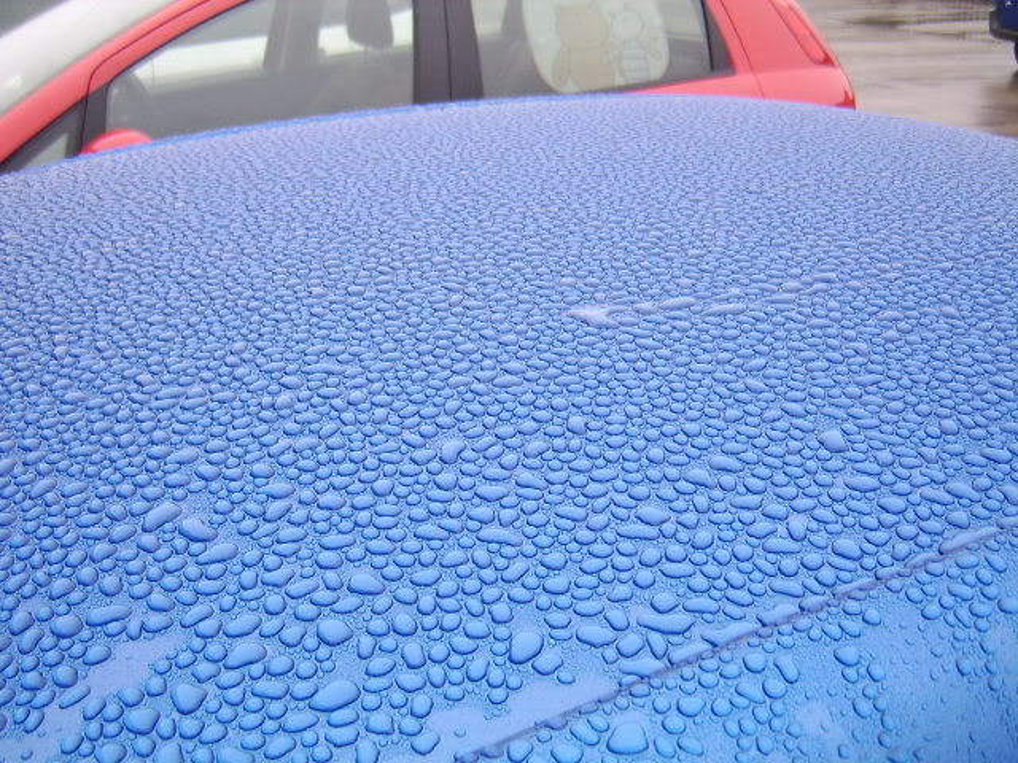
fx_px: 912
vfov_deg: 45.4
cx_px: 509
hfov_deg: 58.4
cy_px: 382
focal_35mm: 31
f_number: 2.7
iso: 71
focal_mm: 8.13
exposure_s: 1/60
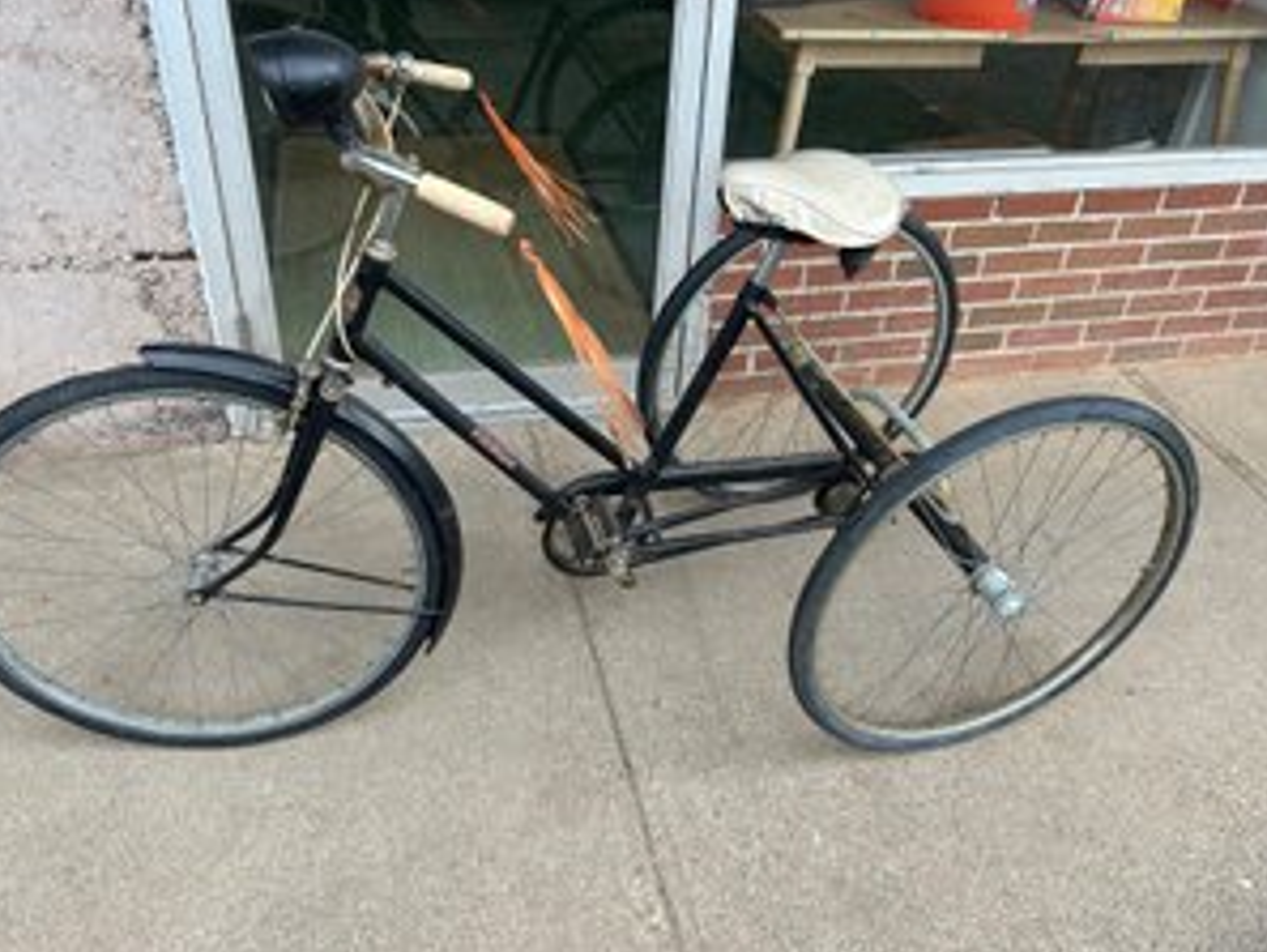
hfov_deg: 59.9
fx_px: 1098
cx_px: 646
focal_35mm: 30
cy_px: 459
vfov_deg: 46.8
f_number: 1.5
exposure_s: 1/265
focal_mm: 5.7
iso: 40
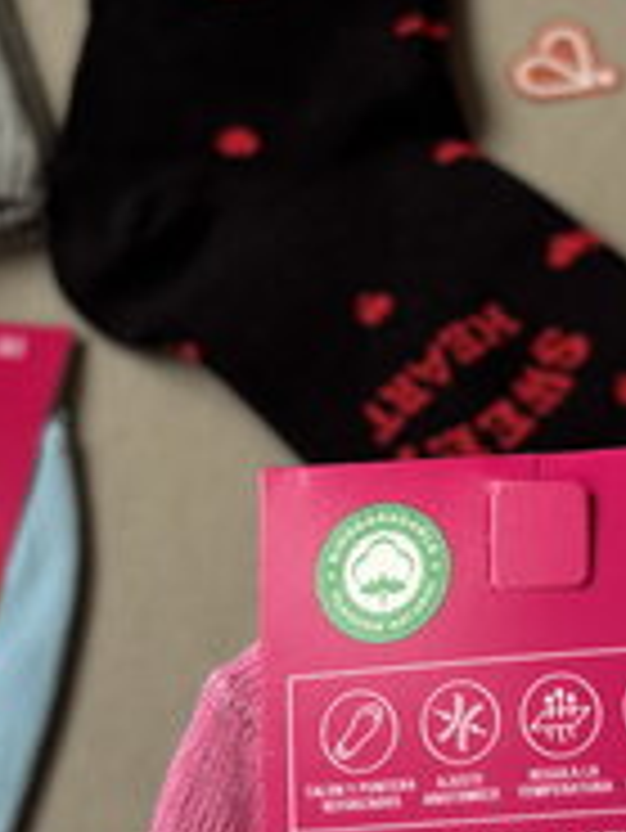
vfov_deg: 25.9
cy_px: 290
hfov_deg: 19.3
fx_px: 1806
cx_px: 563
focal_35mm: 75
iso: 40
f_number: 1.6
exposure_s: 1/209
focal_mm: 5.96
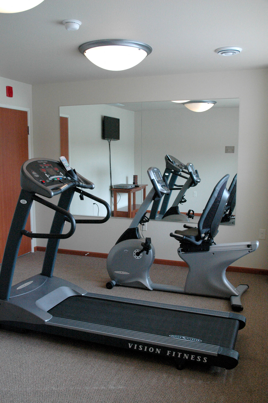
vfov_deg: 53.2
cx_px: 134
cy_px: 202
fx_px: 403
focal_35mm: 36
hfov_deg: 36.8
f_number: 5.6
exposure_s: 1/125
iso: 1000
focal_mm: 24
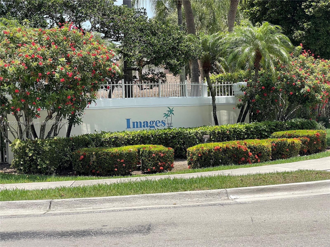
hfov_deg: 30.3
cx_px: 165
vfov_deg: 22.9
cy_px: 124
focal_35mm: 64
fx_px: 610
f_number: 2.2
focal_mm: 7.5
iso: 20
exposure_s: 1/919
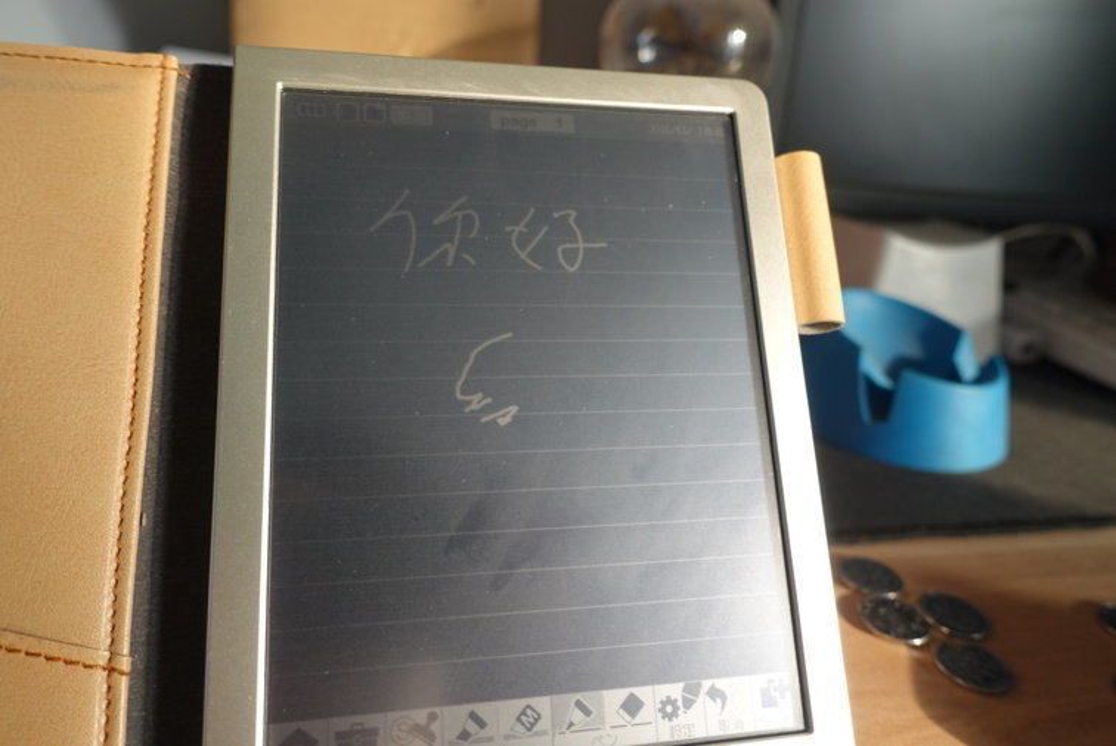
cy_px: 373
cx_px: 558
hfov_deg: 73.7
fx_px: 744
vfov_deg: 53.2
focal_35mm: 24
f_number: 2.8
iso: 125
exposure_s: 1/40
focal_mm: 8.8
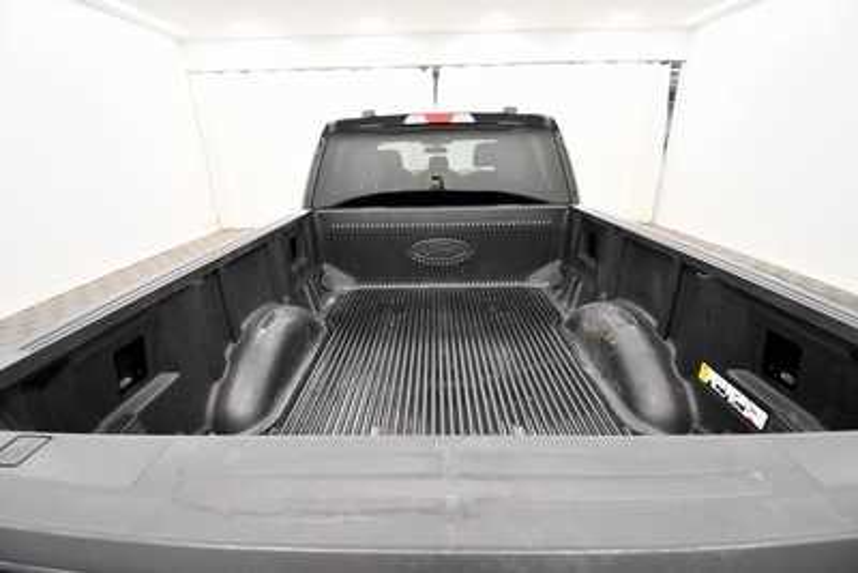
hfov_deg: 100.4
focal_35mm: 15
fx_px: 358
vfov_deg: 77.4
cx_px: 429
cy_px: 286
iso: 1800
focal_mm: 10
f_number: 4.5
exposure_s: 1/125
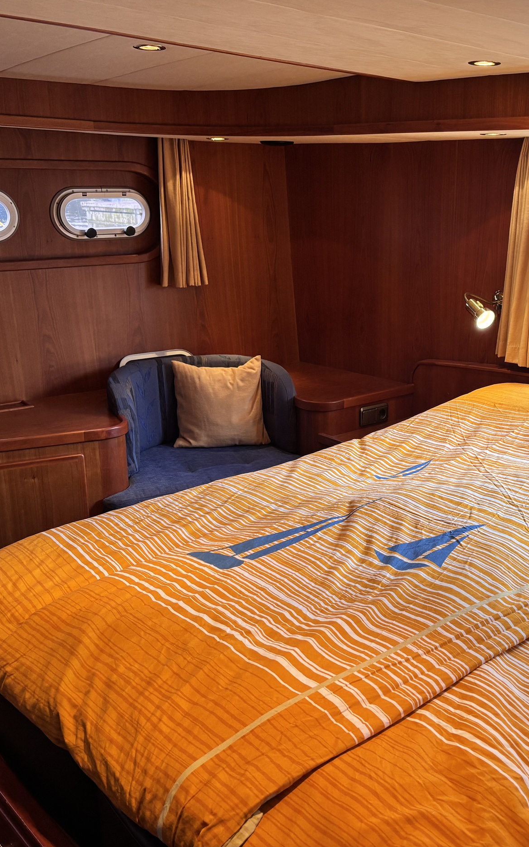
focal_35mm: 37
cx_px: 407
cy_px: 422
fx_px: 853
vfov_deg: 52.7
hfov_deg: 33.6
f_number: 1.6
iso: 125
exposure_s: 1/121
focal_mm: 5.96
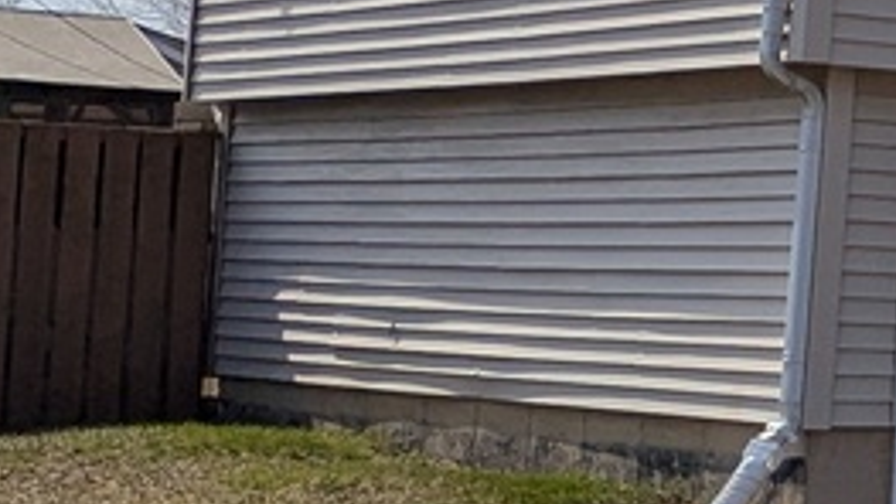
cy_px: 157
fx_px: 3398
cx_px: 2412
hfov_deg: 11.3
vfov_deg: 8.5
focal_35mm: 143
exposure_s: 1/5376
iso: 48
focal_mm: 6.81
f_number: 1.85
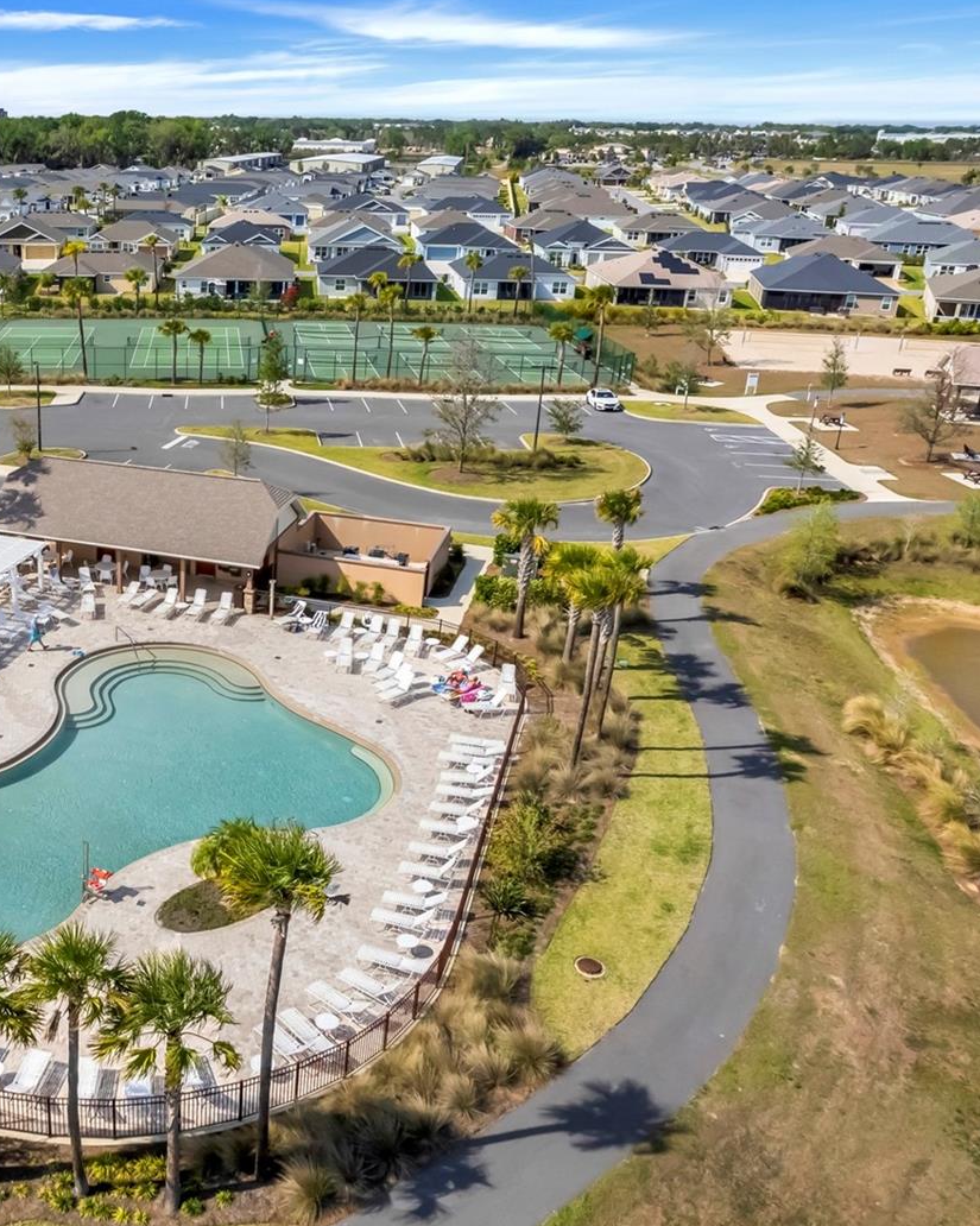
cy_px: 604
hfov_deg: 43.0
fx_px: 1161
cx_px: 156
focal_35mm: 32
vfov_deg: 55.7
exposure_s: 1/500
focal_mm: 8.38
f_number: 2.8
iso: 120
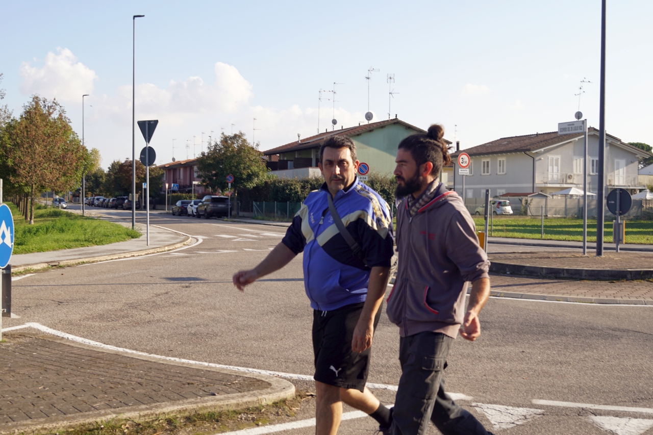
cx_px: 326
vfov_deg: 29.9
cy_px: 218
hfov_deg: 43.6
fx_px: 816
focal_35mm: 45
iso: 100
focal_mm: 30
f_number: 6.3
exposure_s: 1/200
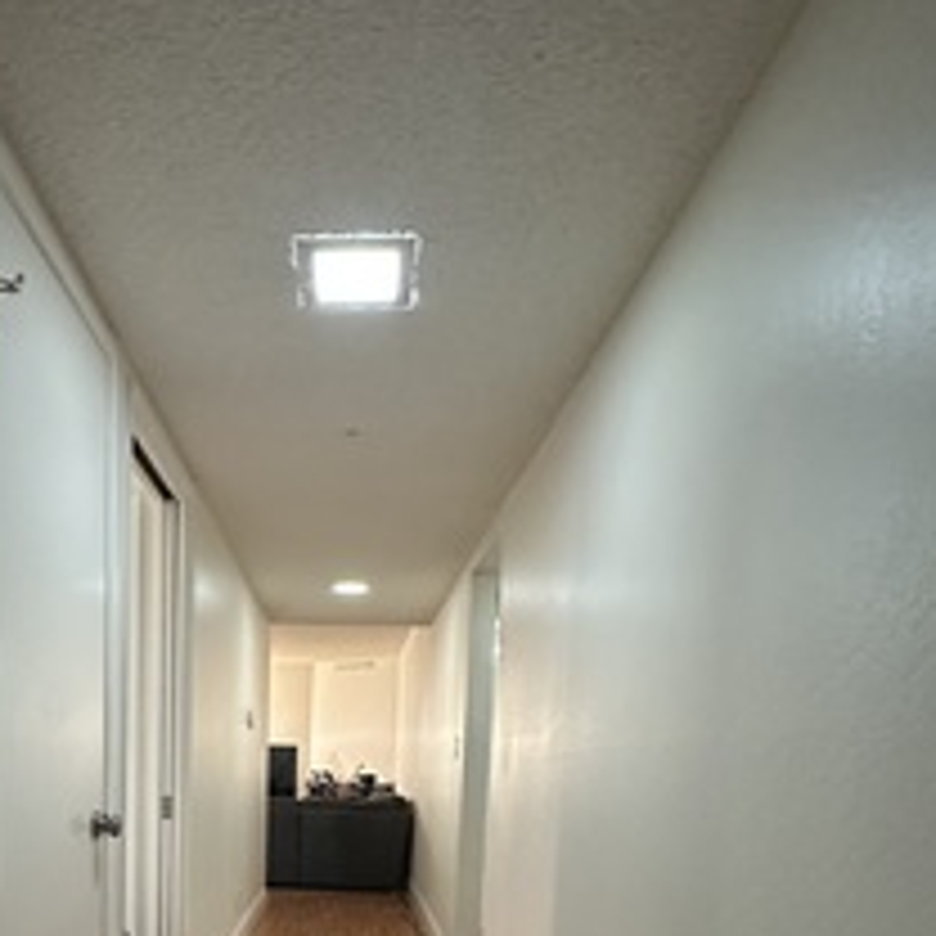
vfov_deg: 52.4
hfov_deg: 57.3
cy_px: 830
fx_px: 826
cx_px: 284
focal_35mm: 27
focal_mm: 2.22
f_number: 2.2
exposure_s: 1/60
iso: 640
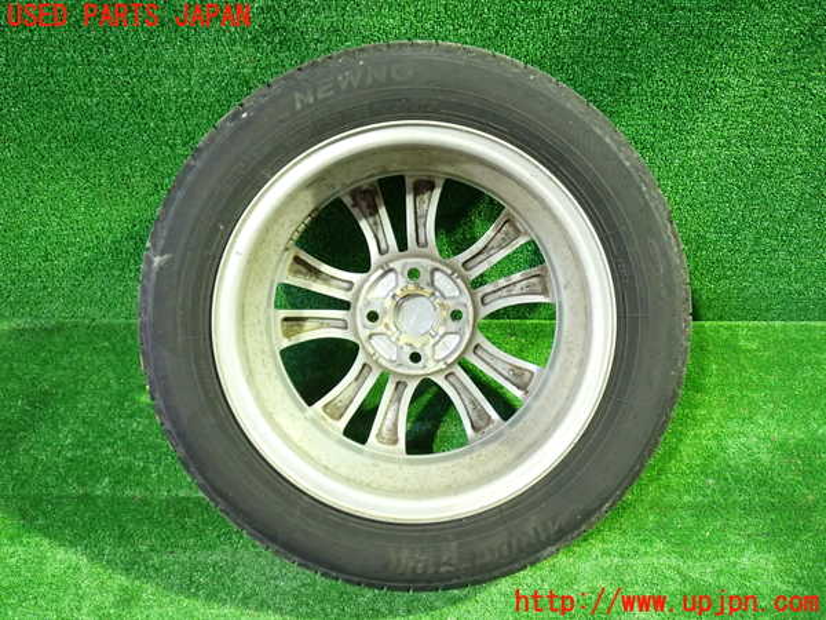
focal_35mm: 30
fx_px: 716
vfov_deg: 46.8
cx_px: 413
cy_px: 310
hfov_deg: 60.0
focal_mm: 5.4
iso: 800
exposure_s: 1/20
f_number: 2.3
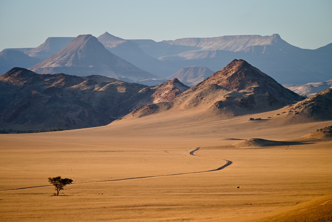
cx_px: 166
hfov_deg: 8.6
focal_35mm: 238
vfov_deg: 5.8
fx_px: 2195
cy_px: 111
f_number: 5.3
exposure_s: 1/250
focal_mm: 238
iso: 110
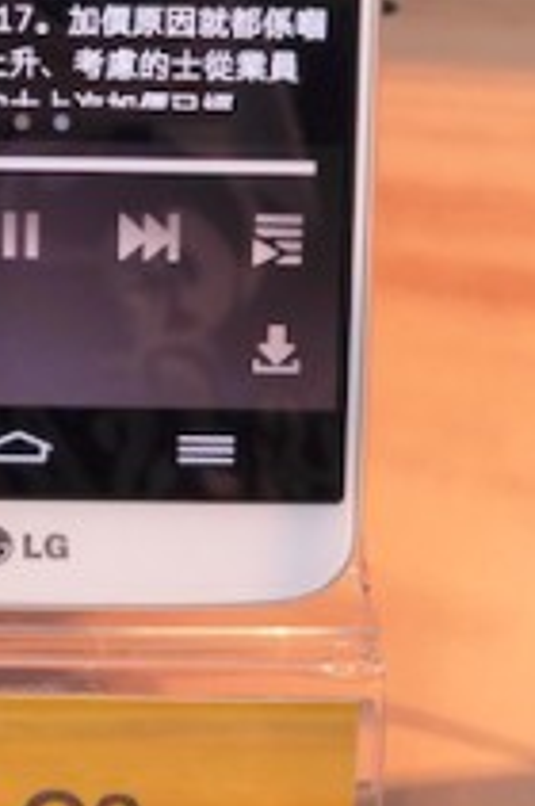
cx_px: 109
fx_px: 1856
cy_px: 130
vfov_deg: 24.0
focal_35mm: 83
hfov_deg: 16.3
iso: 200
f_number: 2.8
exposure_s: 1/125
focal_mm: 6.9
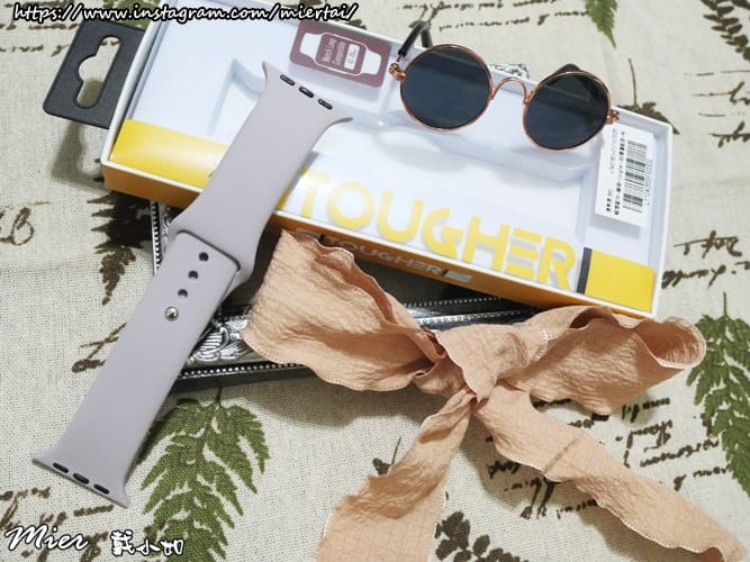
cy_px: 281
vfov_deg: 37.7
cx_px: 375
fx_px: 823
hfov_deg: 49.0
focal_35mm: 38
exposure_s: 1/50
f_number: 6.3
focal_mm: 19
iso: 3200
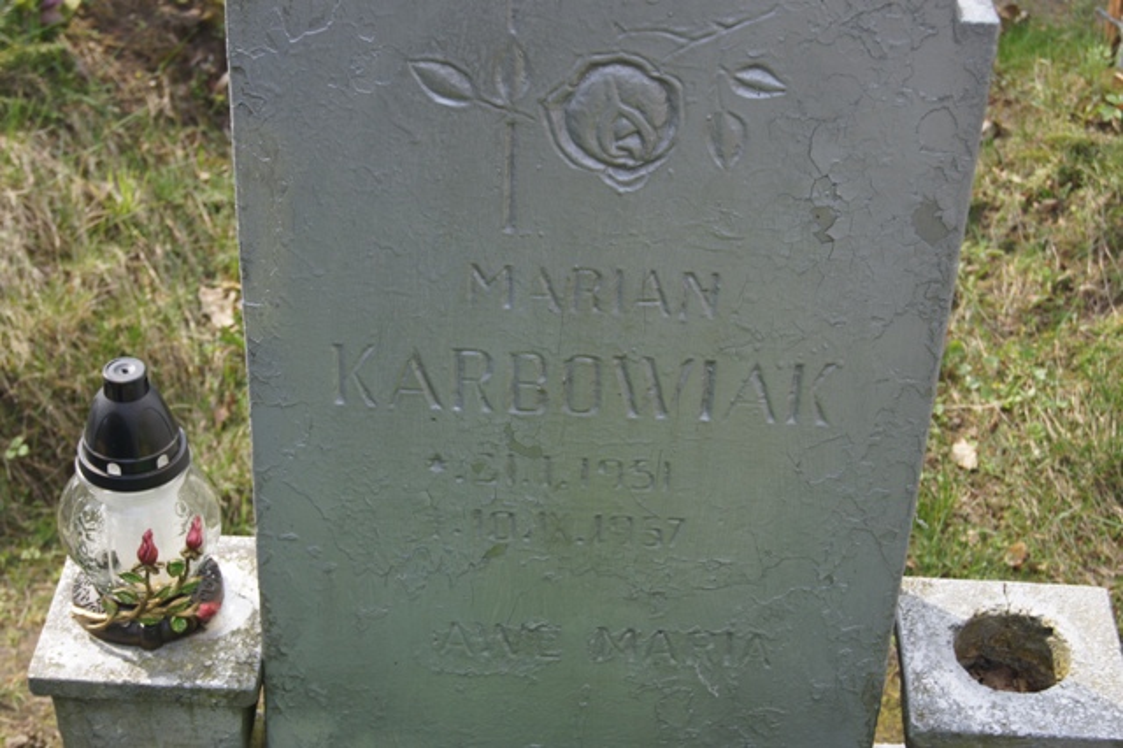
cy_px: 374
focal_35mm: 60
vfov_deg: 22.6
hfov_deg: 33.4
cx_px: 562
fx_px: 1871
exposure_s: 1/160
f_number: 8
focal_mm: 40
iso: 200
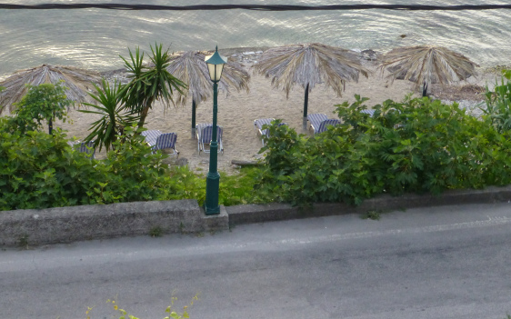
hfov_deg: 24.0
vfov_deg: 15.2
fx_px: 1197
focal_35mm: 86
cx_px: 196
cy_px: 127
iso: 400
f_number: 4.6
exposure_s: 1/60
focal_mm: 9.7
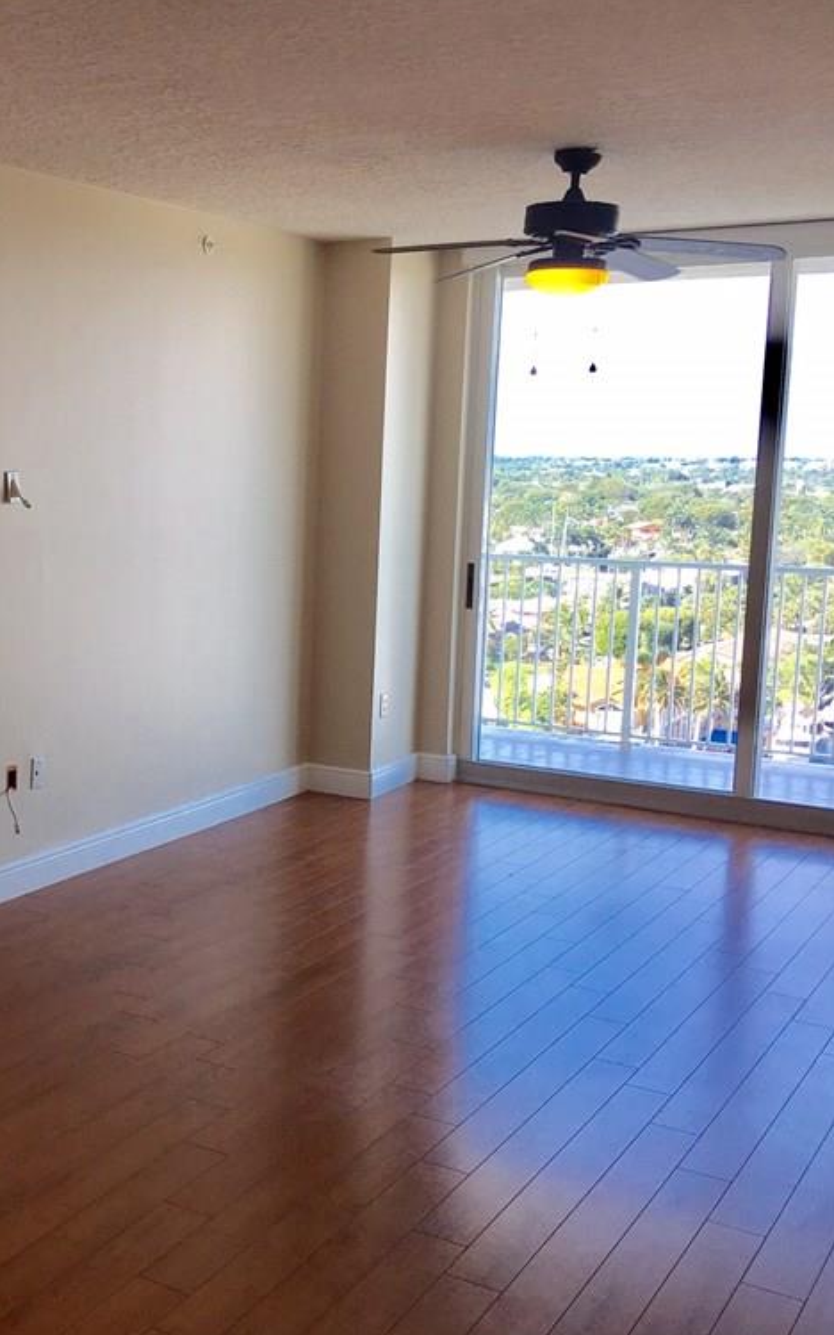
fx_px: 1528
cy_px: 668
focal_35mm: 42
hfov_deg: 29.1
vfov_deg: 47.2
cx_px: 53
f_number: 2.2
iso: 25
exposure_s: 1/190
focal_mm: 4.15
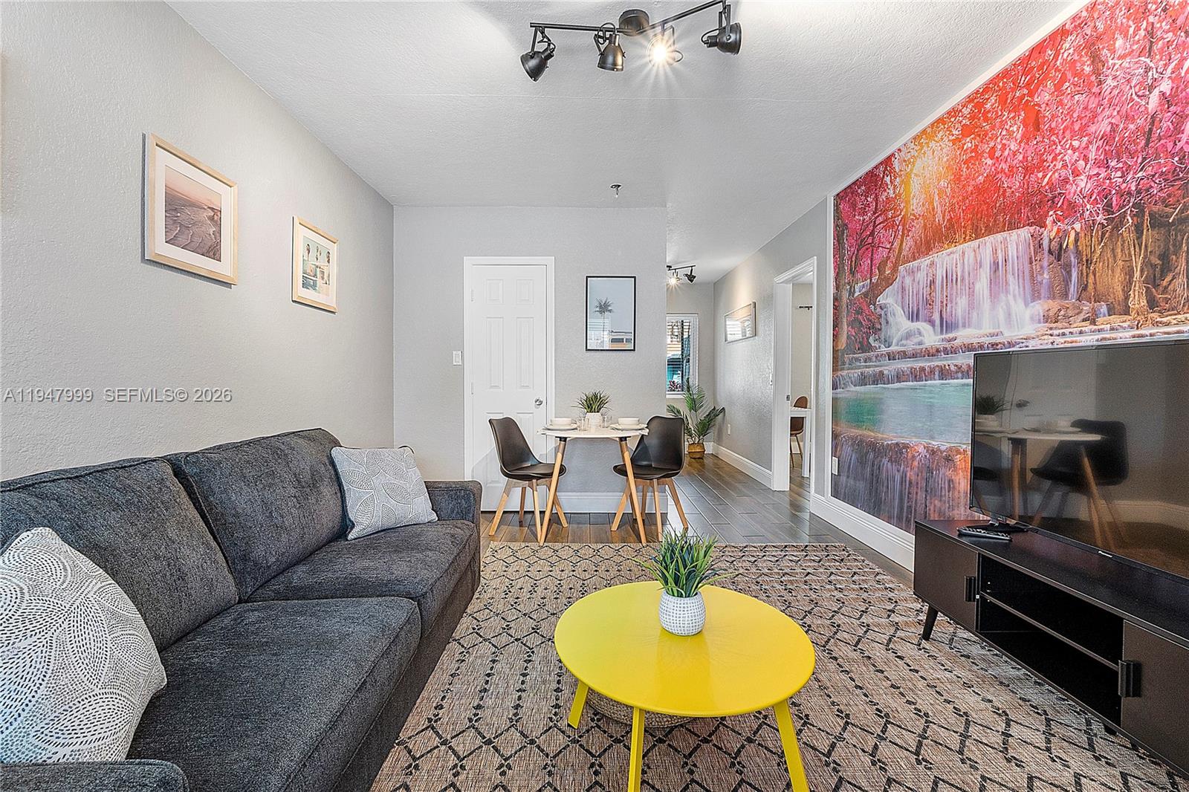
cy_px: 396
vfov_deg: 77.3
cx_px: 594
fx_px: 495
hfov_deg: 100.4
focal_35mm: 15
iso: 250
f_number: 9
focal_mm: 10
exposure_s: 1/4
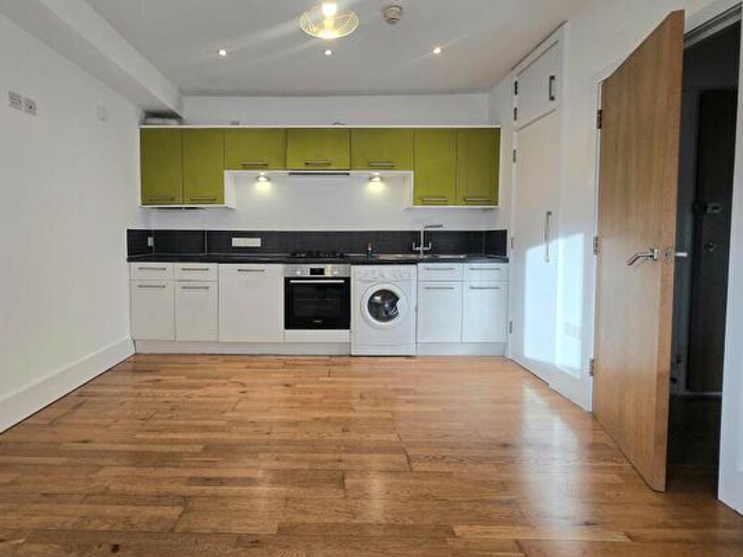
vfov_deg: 74.5
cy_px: 252
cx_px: 322
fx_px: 365
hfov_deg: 90.5
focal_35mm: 17
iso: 64
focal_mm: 1.7
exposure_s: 1/50.3
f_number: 2.2
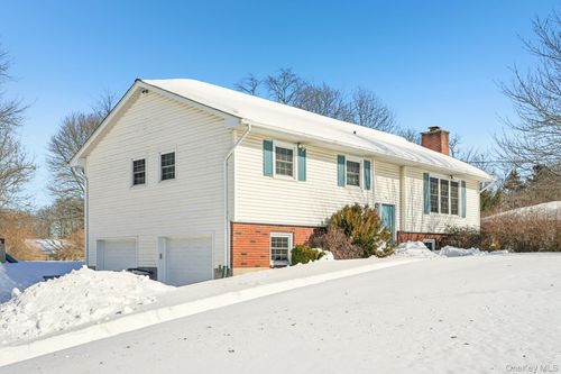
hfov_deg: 54.5
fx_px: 545
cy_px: 187
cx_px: 280
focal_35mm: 35
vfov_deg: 37.8
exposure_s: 1/1000
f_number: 8
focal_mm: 35
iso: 100
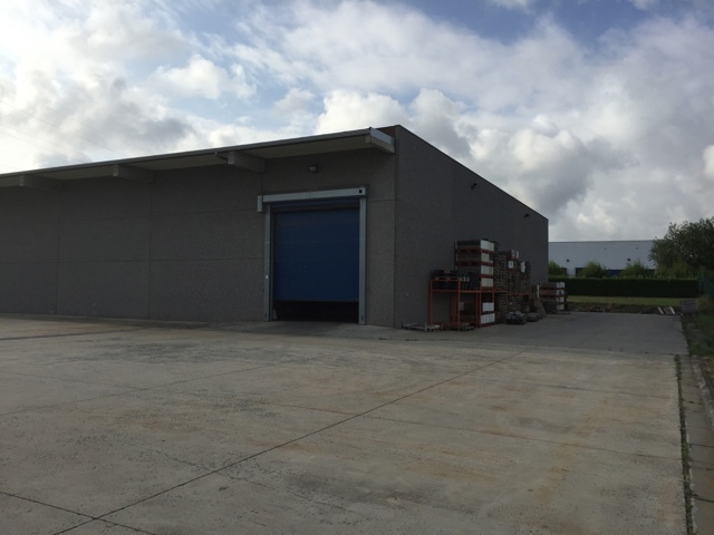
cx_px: 357
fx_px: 598
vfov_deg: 48.2
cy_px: 268
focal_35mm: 29
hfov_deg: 61.7
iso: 32
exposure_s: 1/3300
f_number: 2.2
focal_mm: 4.15
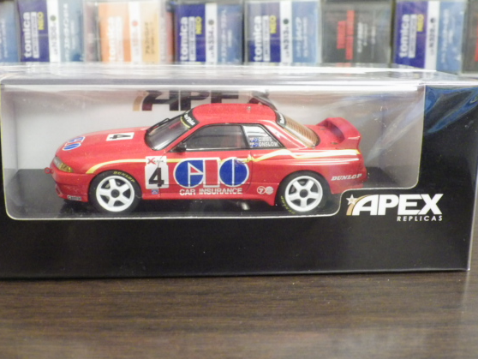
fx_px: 649
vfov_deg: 30.9
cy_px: 165
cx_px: 210
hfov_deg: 40.4
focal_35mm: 47
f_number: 3.6
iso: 1000
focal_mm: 7.4
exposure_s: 1/25
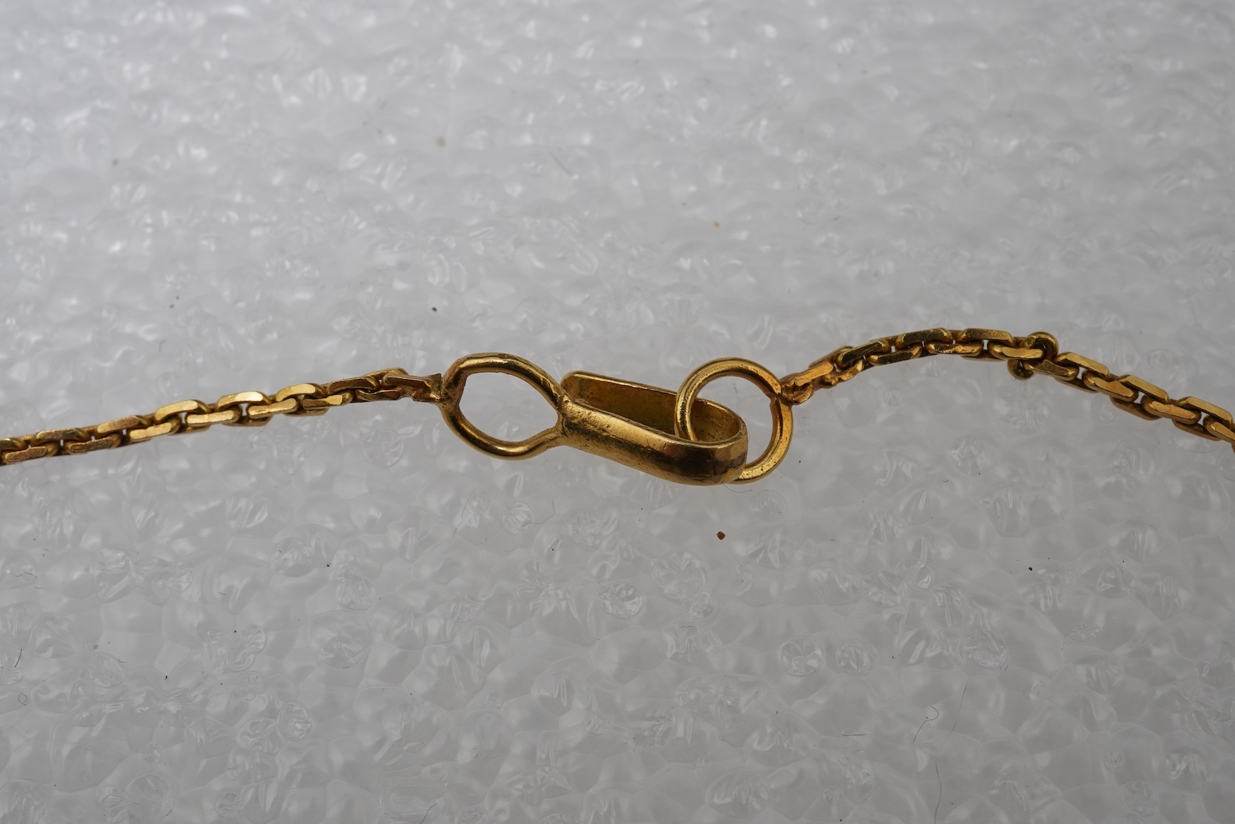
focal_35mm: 45
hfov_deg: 43.6
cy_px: 412
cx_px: 618
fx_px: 1544
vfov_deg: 29.9
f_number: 22
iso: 500
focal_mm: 30
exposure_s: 1/125
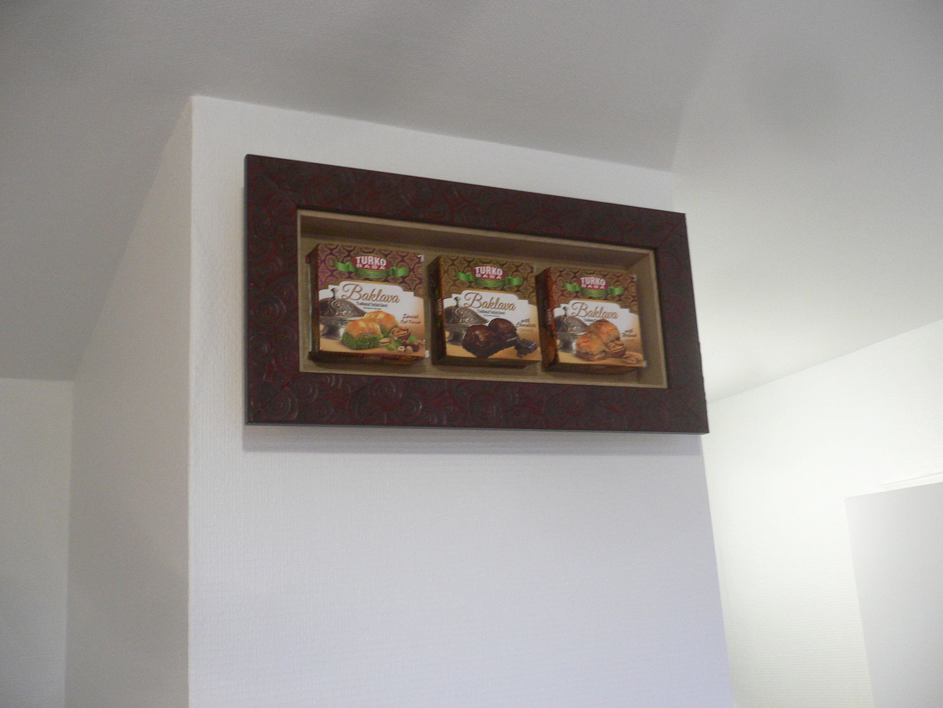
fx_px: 953
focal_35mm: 35
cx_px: 472
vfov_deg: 40.7
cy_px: 354
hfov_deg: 52.6
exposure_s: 1/15
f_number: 2.8
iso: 200
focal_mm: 5.8
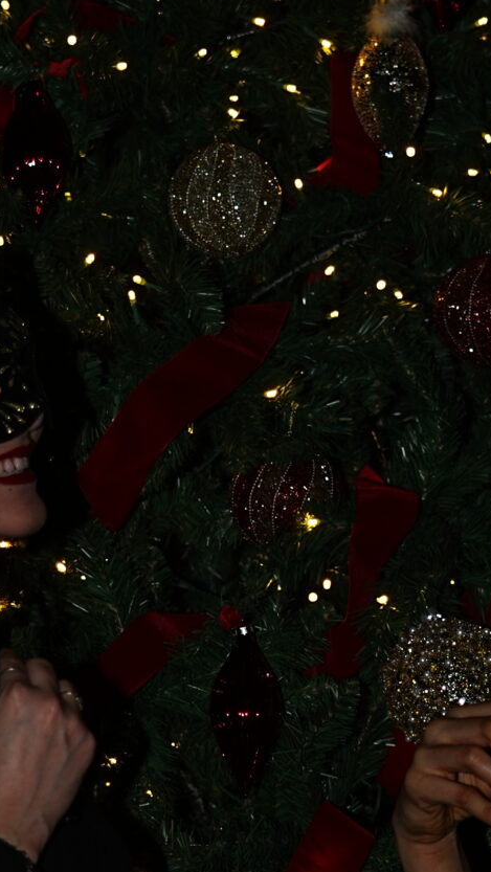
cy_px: 670
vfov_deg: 12.1
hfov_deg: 6.9
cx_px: 320
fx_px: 4094
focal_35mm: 177
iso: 80
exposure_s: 1/100
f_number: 4
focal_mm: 55
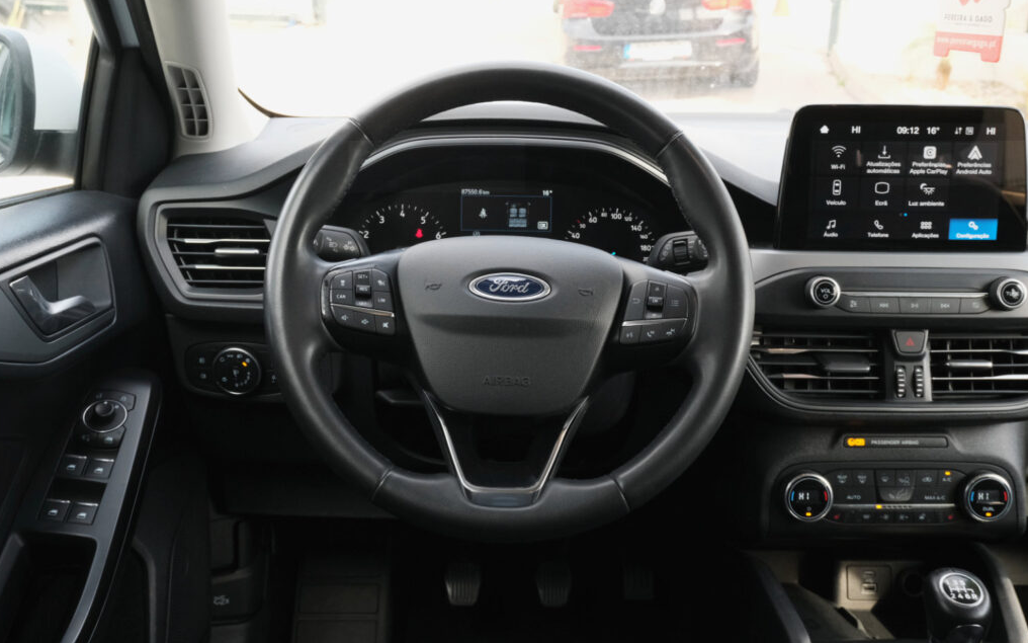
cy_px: 309
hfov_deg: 52.7
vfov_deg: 34.4
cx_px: 513
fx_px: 1037
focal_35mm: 37
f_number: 7.1
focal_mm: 24.2
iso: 1600
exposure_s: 1/100
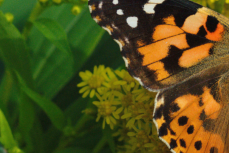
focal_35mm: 415
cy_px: 73
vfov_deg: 3.3
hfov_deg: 4.9
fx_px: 2645
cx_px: 250
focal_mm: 105
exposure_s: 1/320
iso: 500
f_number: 11
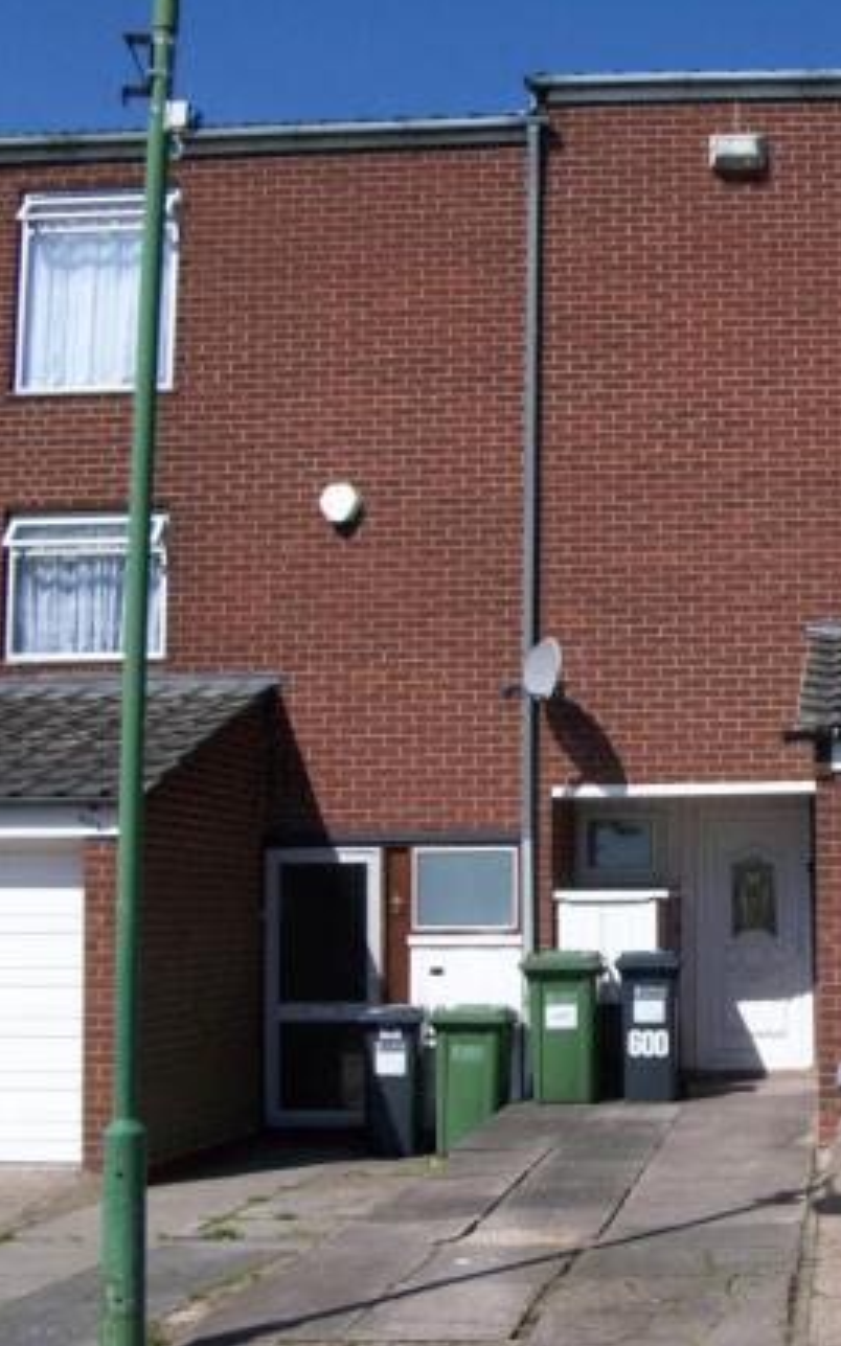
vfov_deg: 41.1
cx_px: 861
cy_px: 679
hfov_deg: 25.0
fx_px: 1798
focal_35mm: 49
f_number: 5.5
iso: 64
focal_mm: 5.7
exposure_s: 1/422
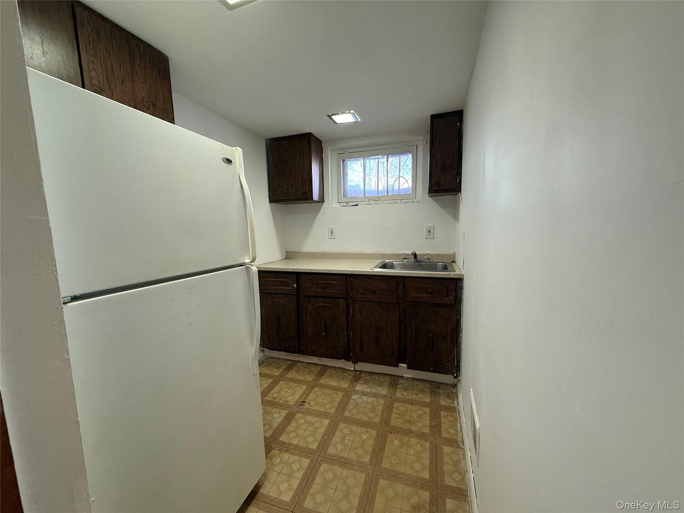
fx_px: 277
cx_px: 342
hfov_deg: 102.1
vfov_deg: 85.7
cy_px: 256
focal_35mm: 14
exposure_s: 1/60
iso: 320
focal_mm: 2.22
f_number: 2.2
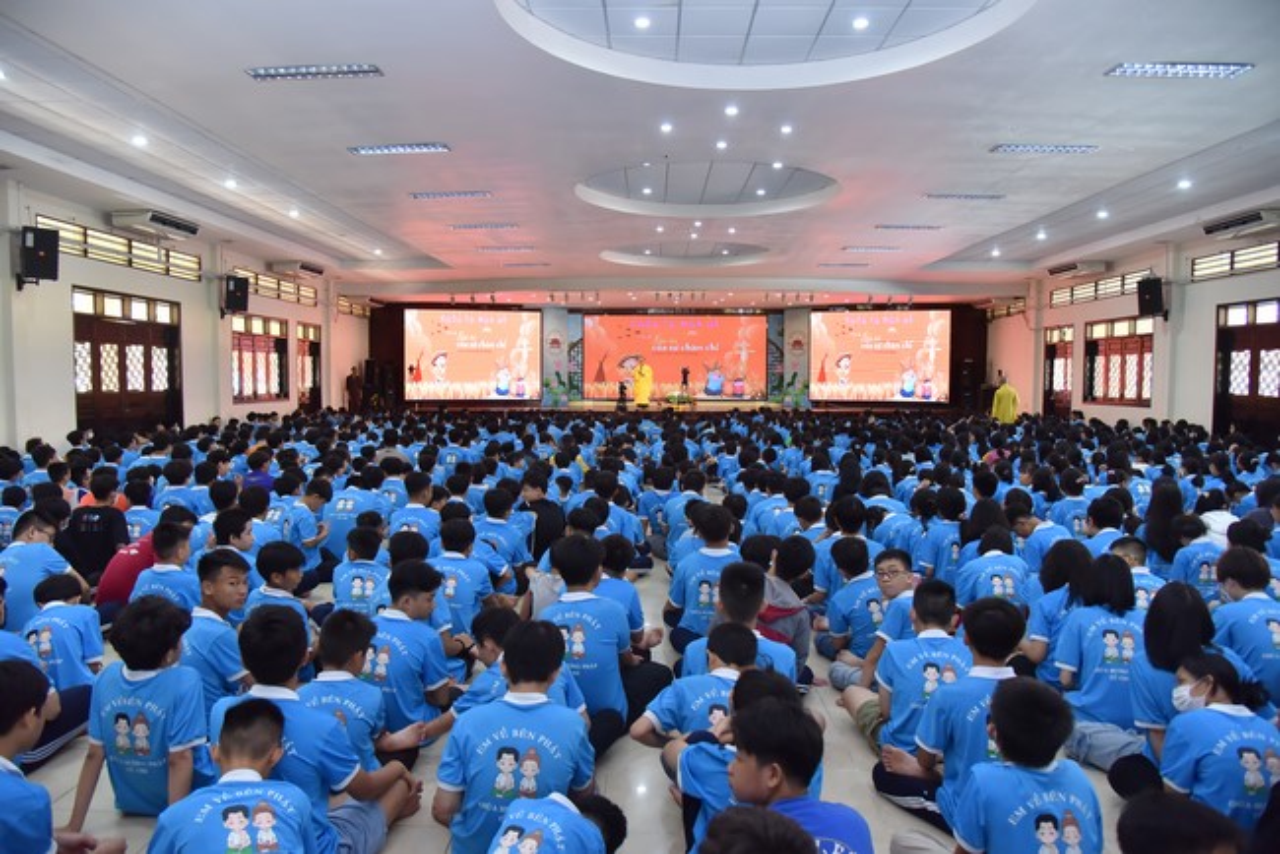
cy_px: 427
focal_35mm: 24
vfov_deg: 53.2
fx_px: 854
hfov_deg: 73.7
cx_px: 640
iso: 1600
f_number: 4.5
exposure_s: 1/125
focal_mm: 24
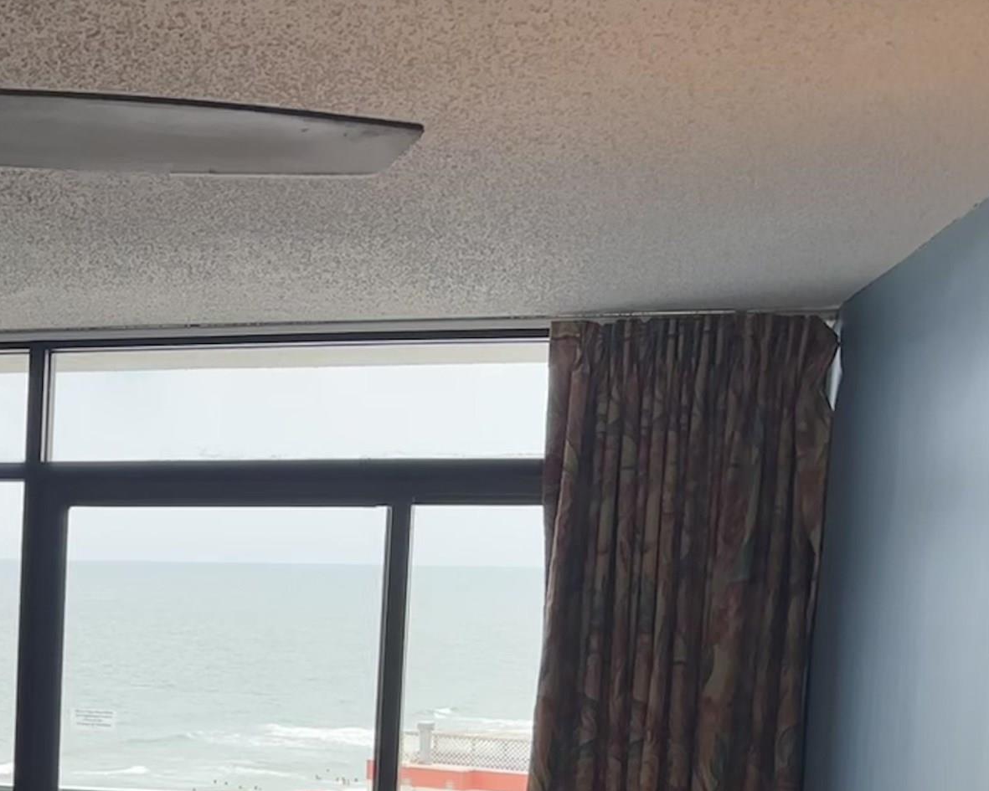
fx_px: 1932
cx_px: -204
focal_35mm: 66
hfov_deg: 25.7
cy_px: 793
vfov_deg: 22.3
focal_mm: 5.96
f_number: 1.6
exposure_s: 1/781
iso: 50
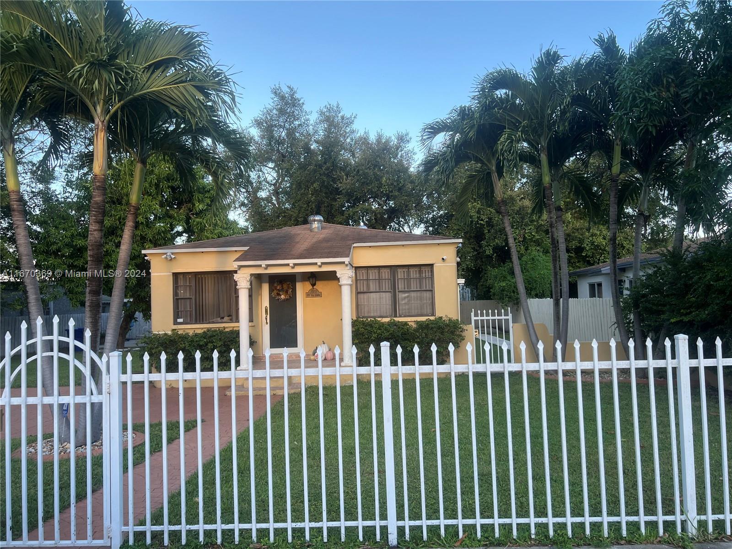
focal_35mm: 26
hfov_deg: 67.3
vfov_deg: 53.1
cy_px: 274
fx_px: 550
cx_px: 366
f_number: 1.5
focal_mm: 5.7
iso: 40
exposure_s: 1/184
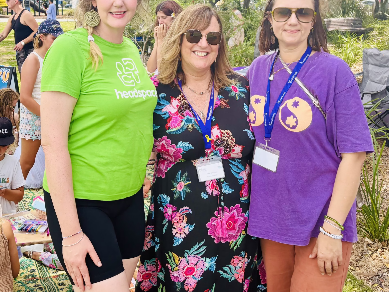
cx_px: 196
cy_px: 52
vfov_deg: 38.9
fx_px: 393
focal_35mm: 35
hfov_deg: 52.6
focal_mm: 5.96
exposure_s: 1/2364
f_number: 1.6
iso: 64
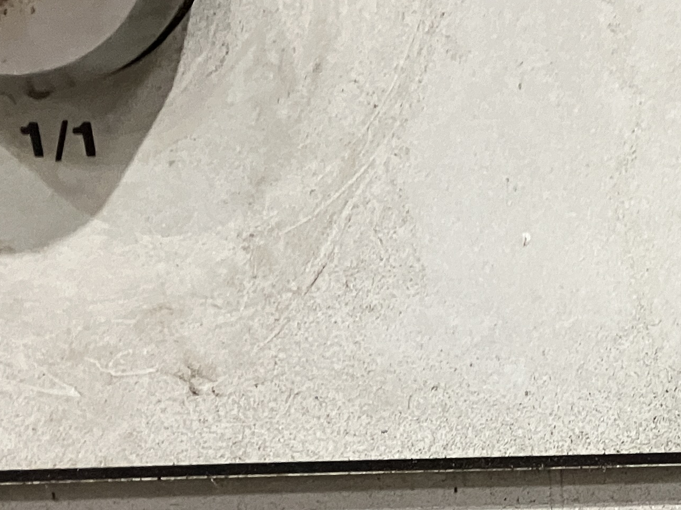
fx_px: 1731
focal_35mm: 88
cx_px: 777
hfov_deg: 21.0
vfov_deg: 15.9
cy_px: 669
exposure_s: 1/40
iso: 320
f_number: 1.8
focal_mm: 3.99
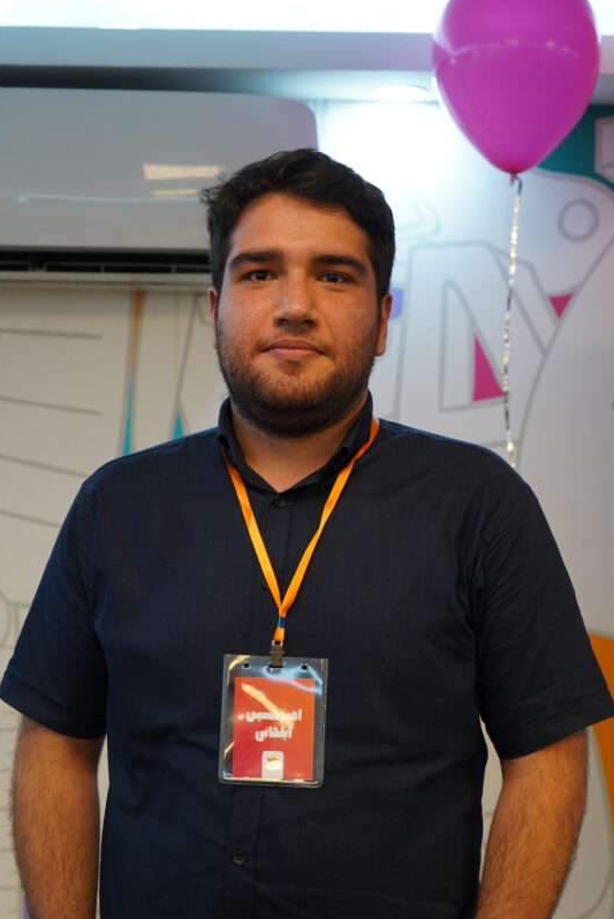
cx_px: 294
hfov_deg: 23.0
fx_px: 1507
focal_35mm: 59
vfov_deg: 33.8
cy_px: 567
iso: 640
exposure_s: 1/100
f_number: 4.5
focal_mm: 46
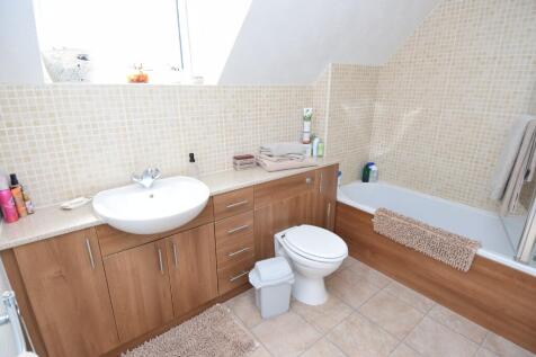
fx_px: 268
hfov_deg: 90.0
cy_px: 178
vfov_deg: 67.3
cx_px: 268
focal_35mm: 18
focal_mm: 12
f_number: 5.6
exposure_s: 1/125
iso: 400
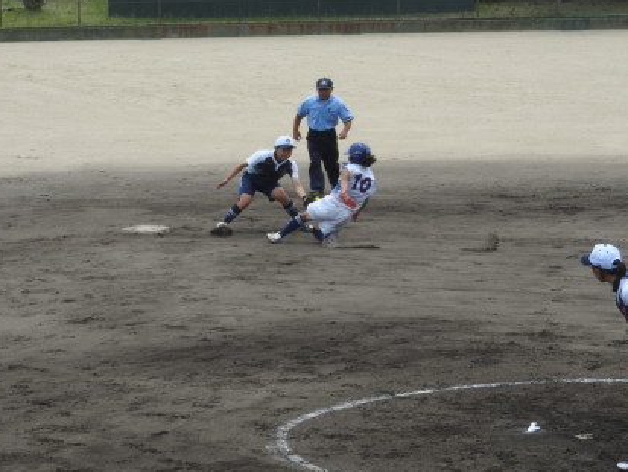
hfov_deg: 11.8
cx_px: 268
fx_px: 3031
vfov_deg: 8.9
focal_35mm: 167
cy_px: 263
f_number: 5
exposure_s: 1/500
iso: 100
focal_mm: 20.6
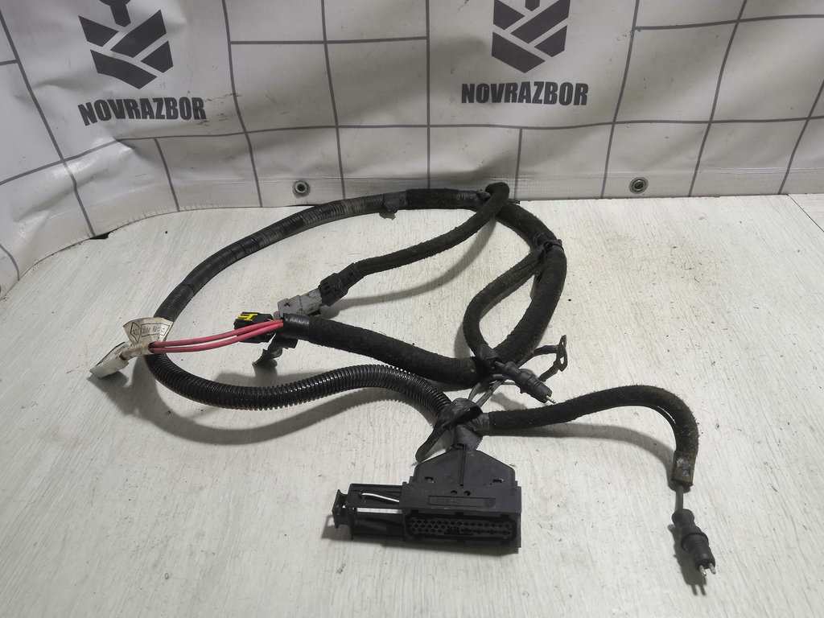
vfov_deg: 51.4
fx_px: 643
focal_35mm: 27
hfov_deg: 65.3
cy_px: 309
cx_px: 412
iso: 100
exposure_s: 1/100
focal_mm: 3.95
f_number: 1.8
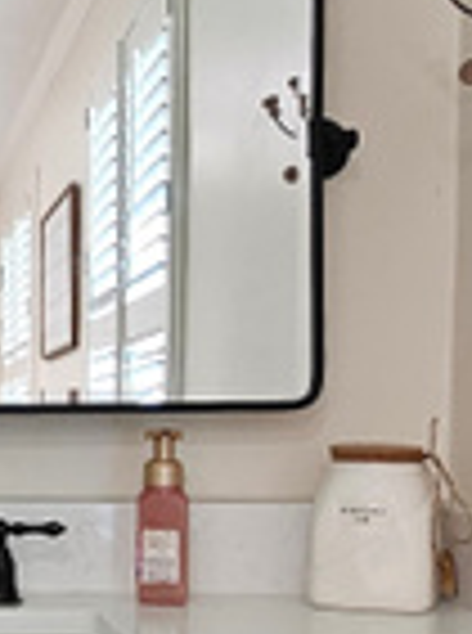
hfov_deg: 19.0
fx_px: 1297
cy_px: 468
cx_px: -153
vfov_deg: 27.1
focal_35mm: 71
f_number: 2.2
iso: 200
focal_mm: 2.2
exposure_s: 1/60
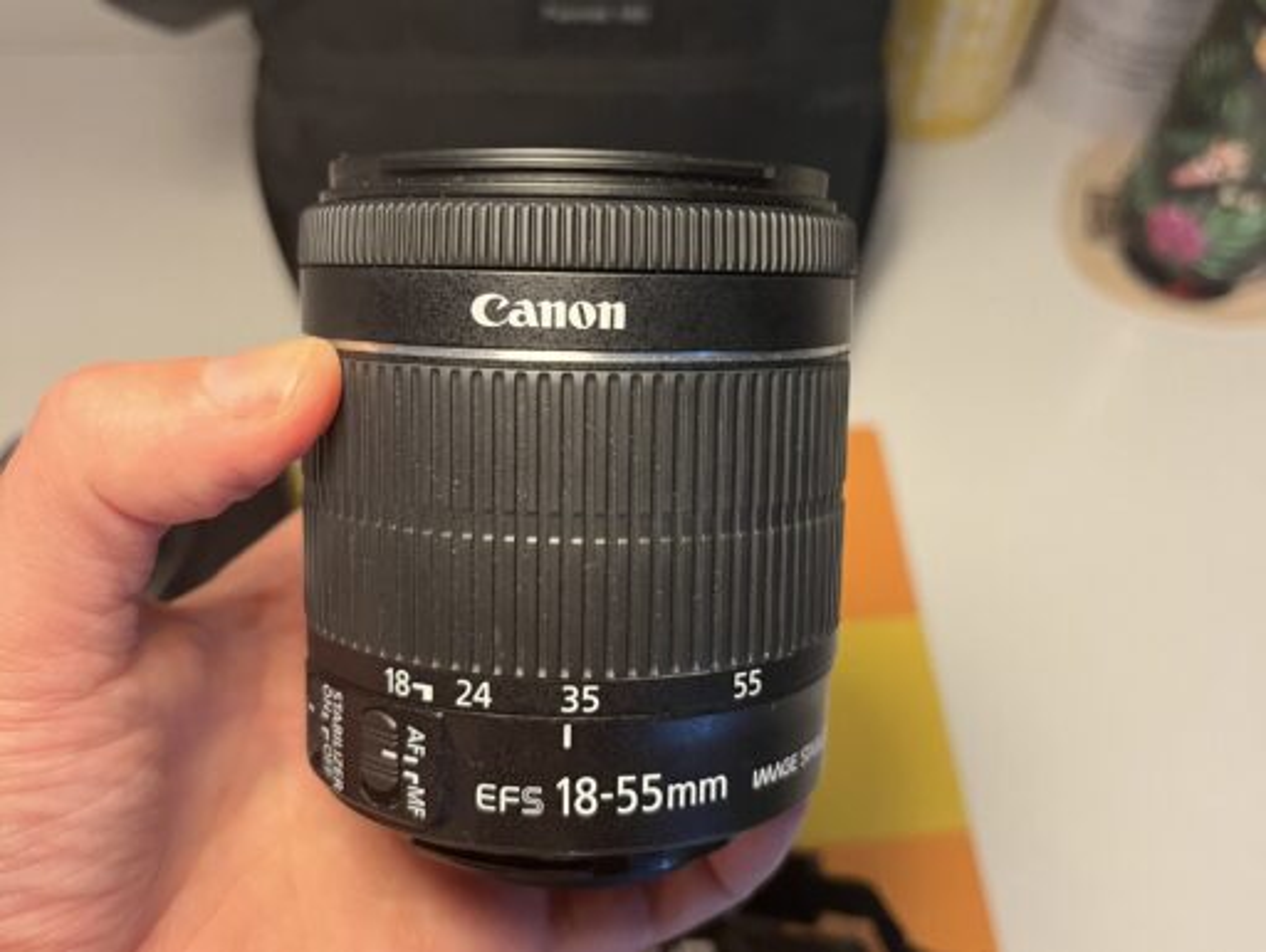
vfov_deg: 53.1
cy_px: 476
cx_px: 633
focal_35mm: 26
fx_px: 952
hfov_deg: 67.3
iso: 500
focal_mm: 5.1
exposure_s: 1/50
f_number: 1.6
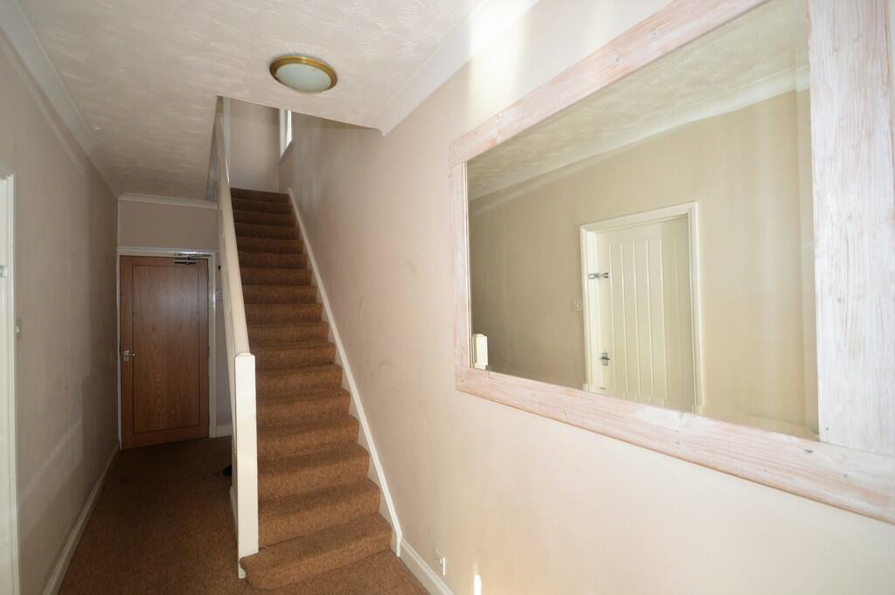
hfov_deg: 95.0
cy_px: 298
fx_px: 410
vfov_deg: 72.0
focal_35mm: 16
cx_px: 448
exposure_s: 1/60
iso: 400
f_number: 4.2
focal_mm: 11
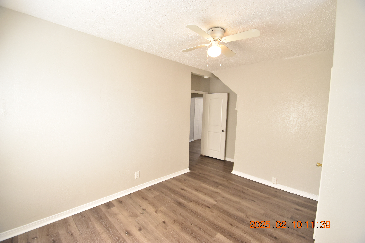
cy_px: 122
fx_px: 152
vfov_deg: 77.3
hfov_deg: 100.4
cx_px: 182
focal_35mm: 15
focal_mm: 10
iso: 800
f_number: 5
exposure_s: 1/100
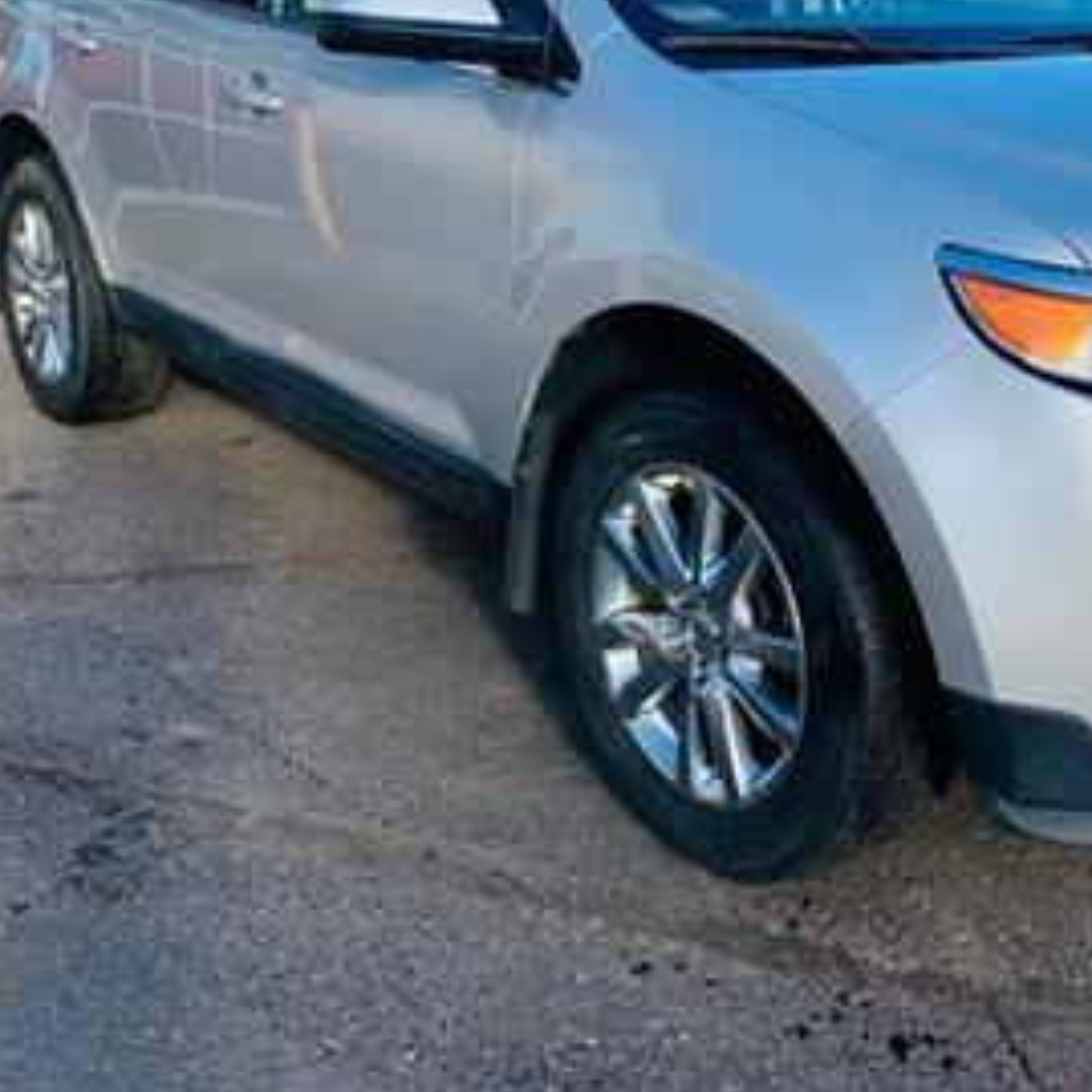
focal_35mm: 43
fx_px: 1535
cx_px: 788
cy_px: 345
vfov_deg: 38.6
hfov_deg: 38.4
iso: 25
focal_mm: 4.25
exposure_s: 1/737
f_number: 1.8
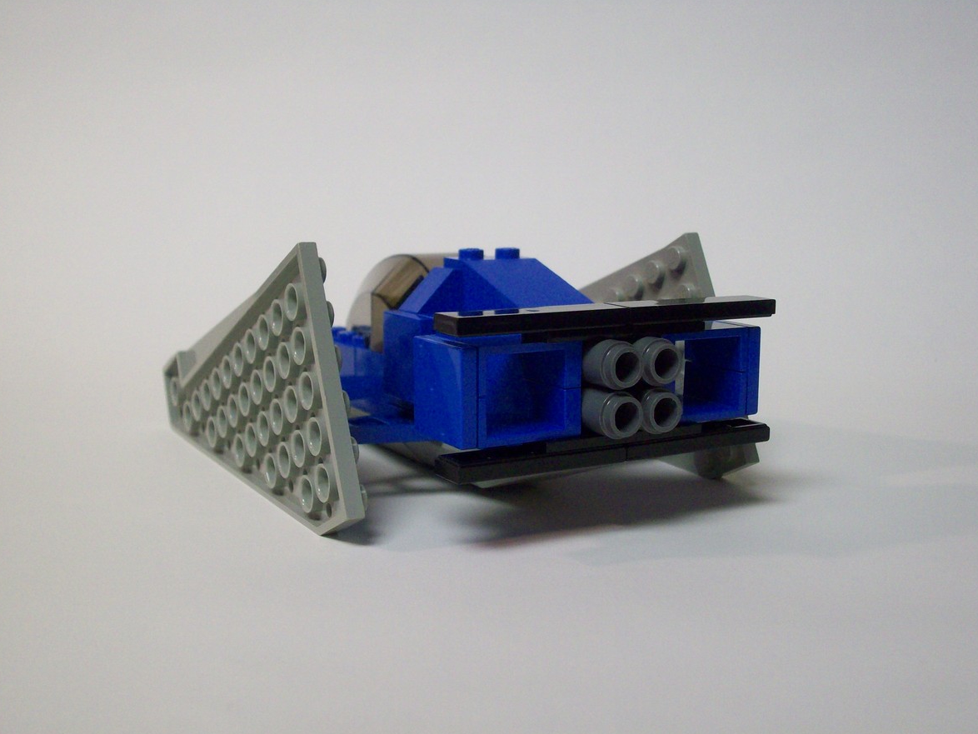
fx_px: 1328
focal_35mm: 47
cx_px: 489
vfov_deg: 30.9
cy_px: 367
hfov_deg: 40.4
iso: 160
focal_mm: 7.6
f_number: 3.1
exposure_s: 1/33.6
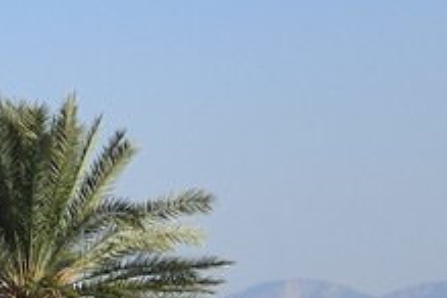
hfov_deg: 7.4
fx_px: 2818
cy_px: 321
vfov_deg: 6.0
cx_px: -1125
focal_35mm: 227
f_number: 10
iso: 200
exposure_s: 1/320
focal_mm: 31
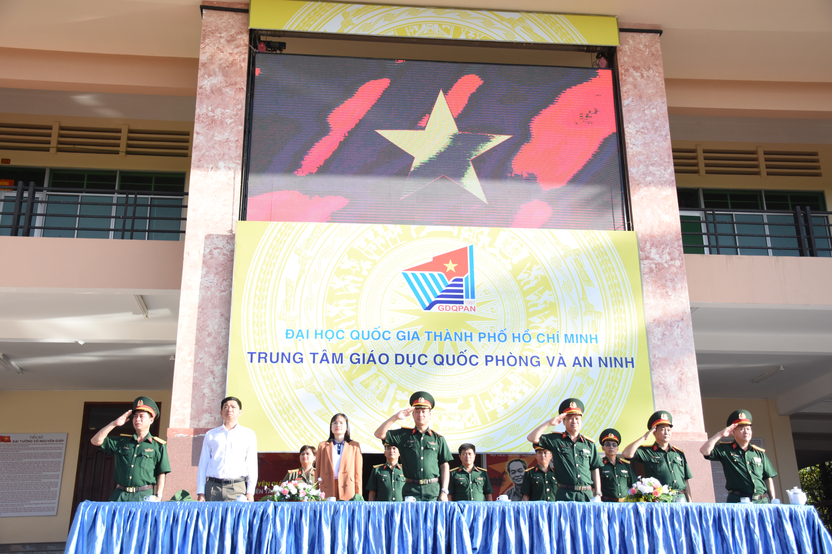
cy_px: 277
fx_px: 901
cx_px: 416
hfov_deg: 49.6
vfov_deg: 34.2
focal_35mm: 39
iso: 400
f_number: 4
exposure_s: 1/1000
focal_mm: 26
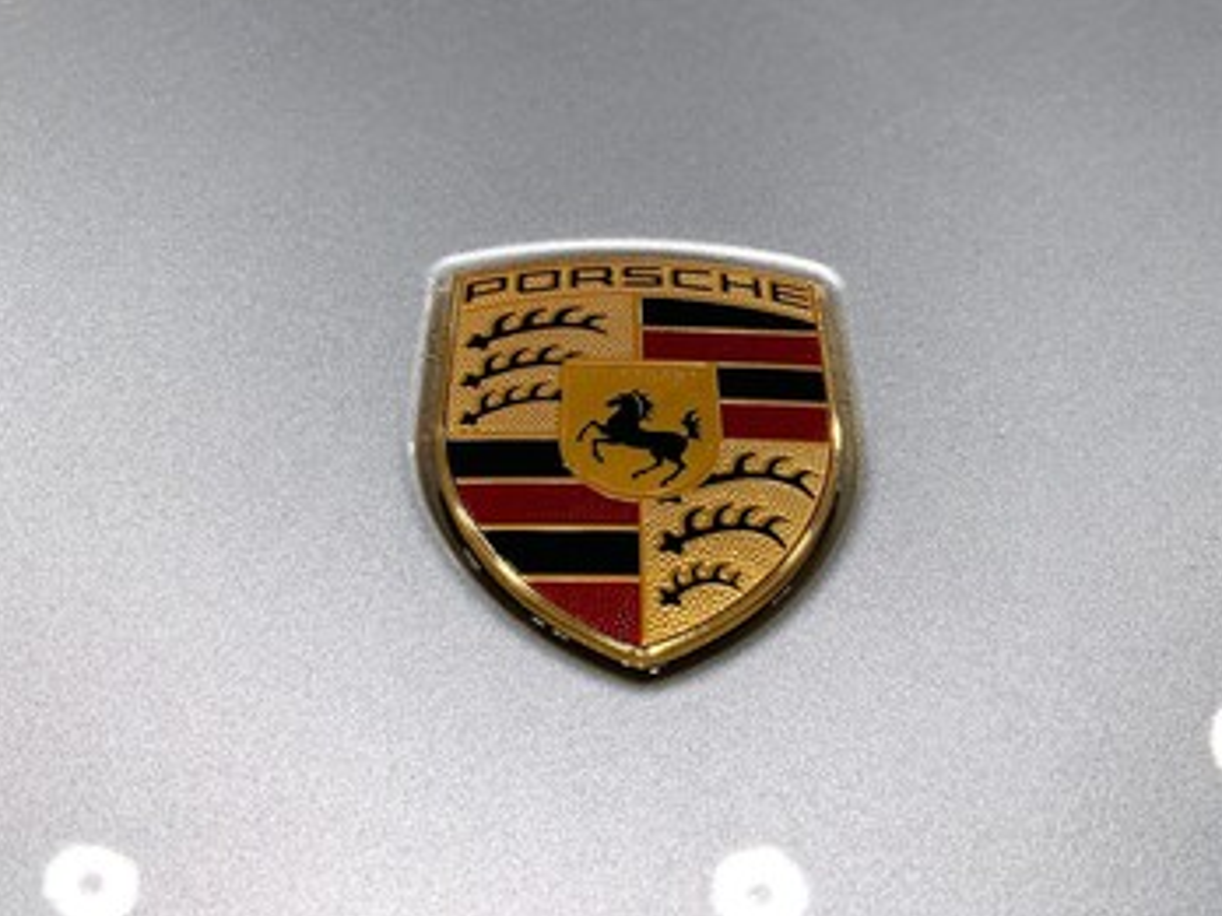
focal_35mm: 35
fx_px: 1236
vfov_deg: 40.6
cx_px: 618
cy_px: 409
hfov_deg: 52.6
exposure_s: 1/400
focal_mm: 3
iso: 16
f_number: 1.8
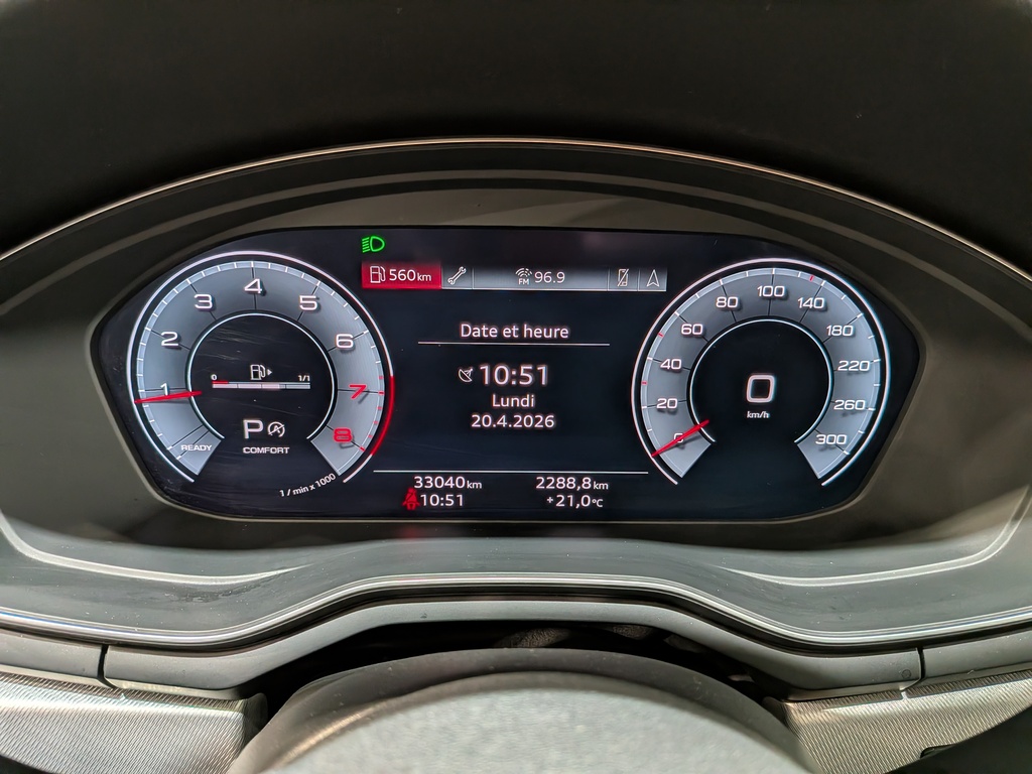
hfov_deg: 71.6
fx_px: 716
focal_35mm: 24
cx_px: 516
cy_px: 387
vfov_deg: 56.8
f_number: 1.7
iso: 34
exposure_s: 1/40
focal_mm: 4.53
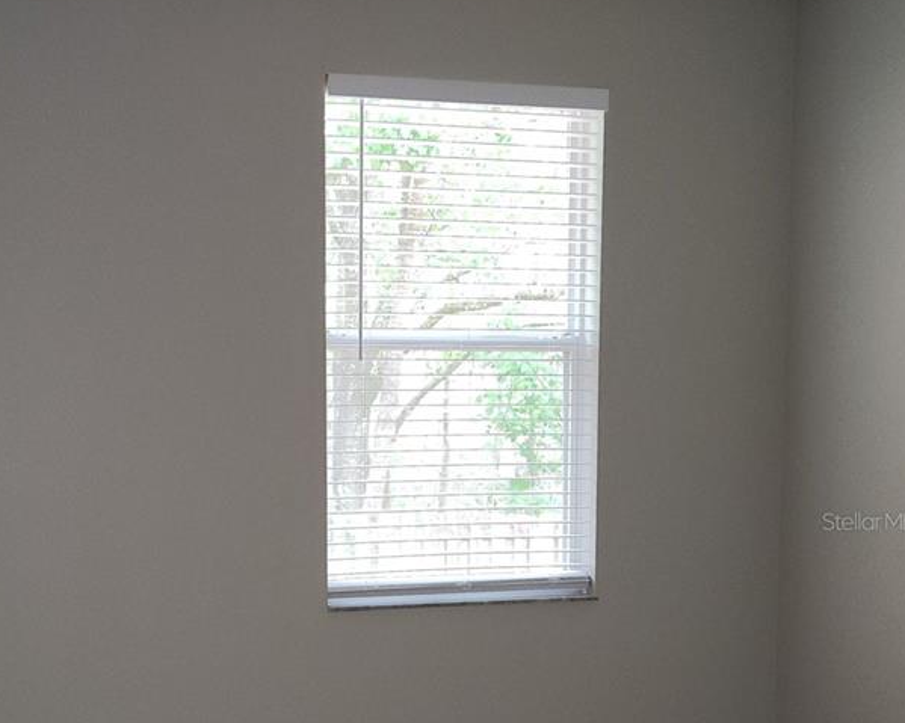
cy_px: 521
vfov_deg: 32.9
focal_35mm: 45
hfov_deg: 40.2
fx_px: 1205
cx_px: 249
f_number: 1.8
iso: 100
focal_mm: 5.4
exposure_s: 1/30
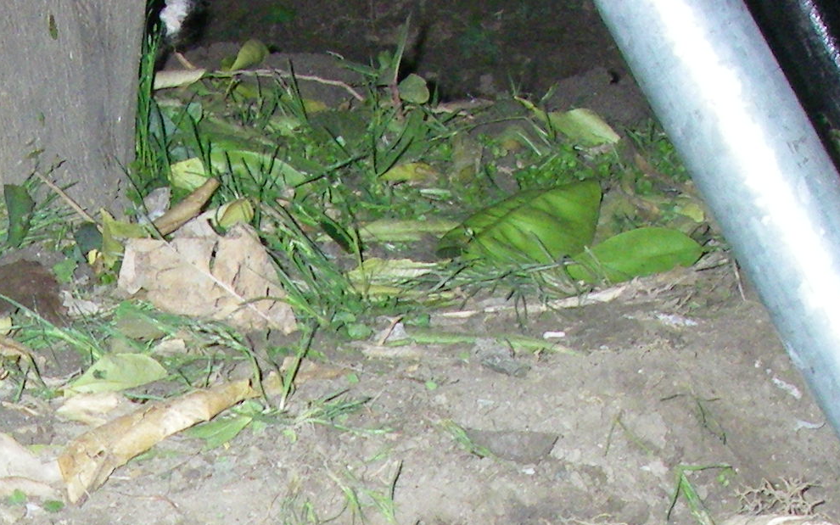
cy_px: 909
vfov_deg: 10.0
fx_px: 2862
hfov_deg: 16.4
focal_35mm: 125
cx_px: 8
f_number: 3.3
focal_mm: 6.3
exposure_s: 1/50
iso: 400
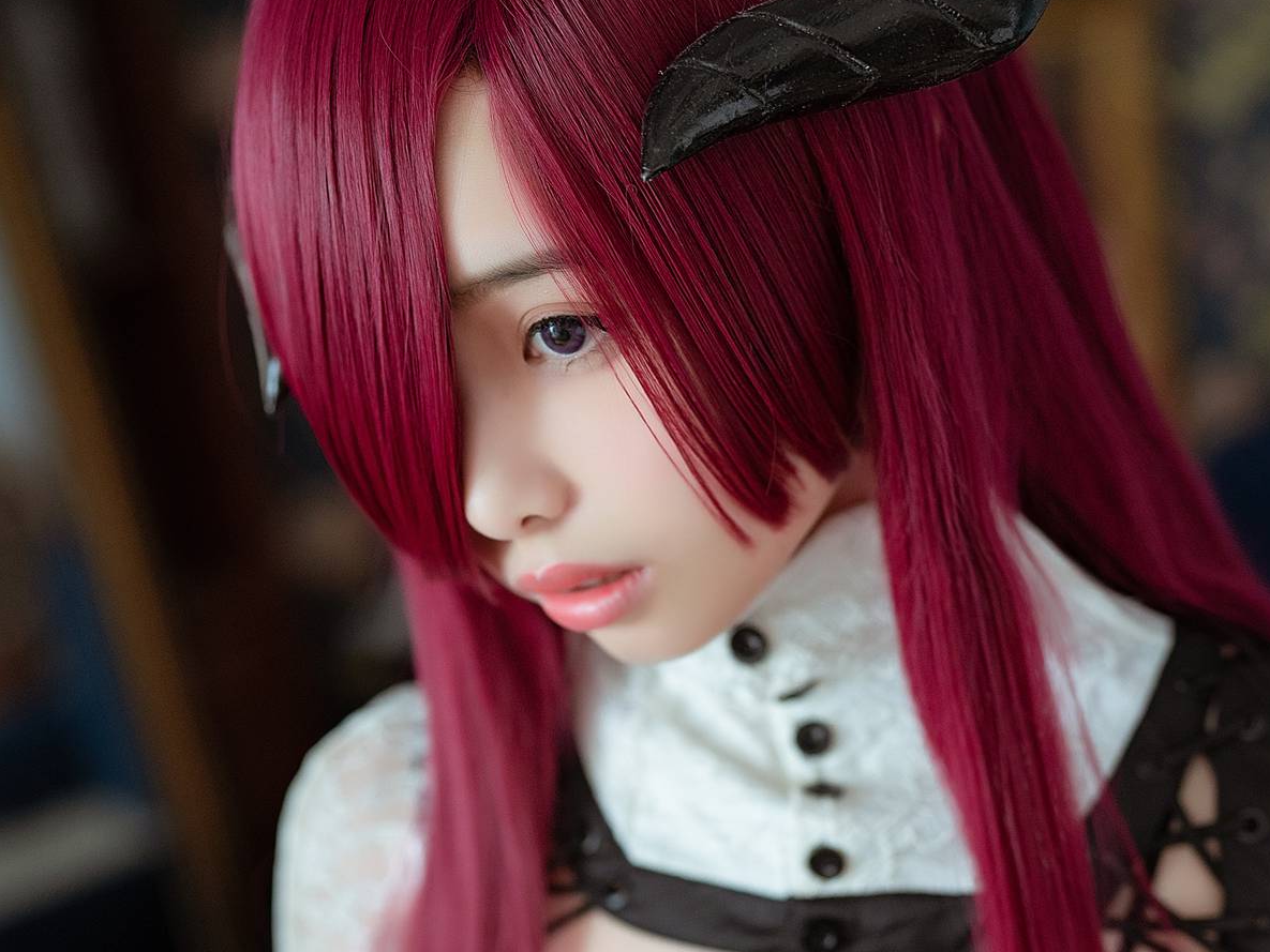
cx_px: 641
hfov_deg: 26.7
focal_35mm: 73
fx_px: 2679
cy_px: 922
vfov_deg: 19.7
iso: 1000
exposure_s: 1/100
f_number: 2
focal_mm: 50
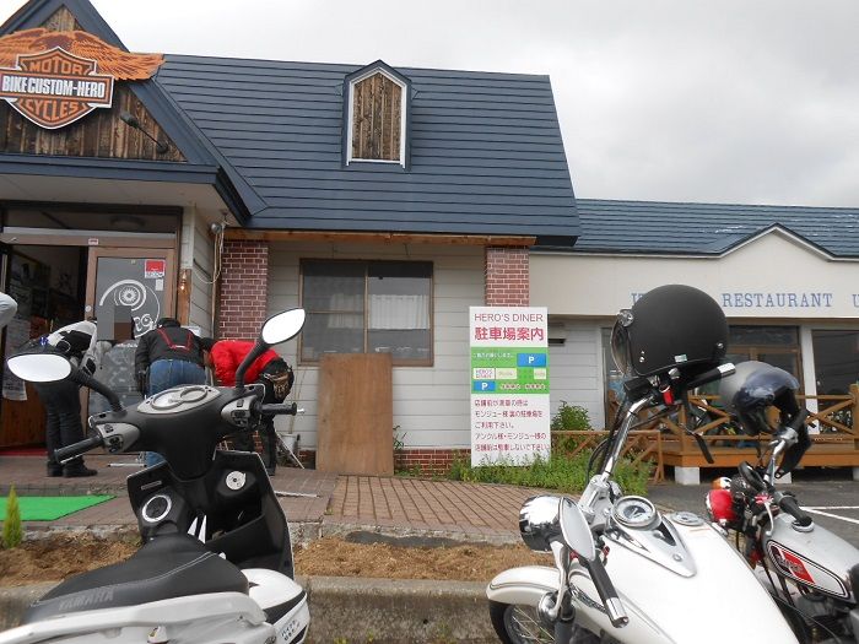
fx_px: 645
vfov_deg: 53.1
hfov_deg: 67.3
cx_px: 430
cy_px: 322
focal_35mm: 26
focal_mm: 4.6
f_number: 3.5
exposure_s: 1/500
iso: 80
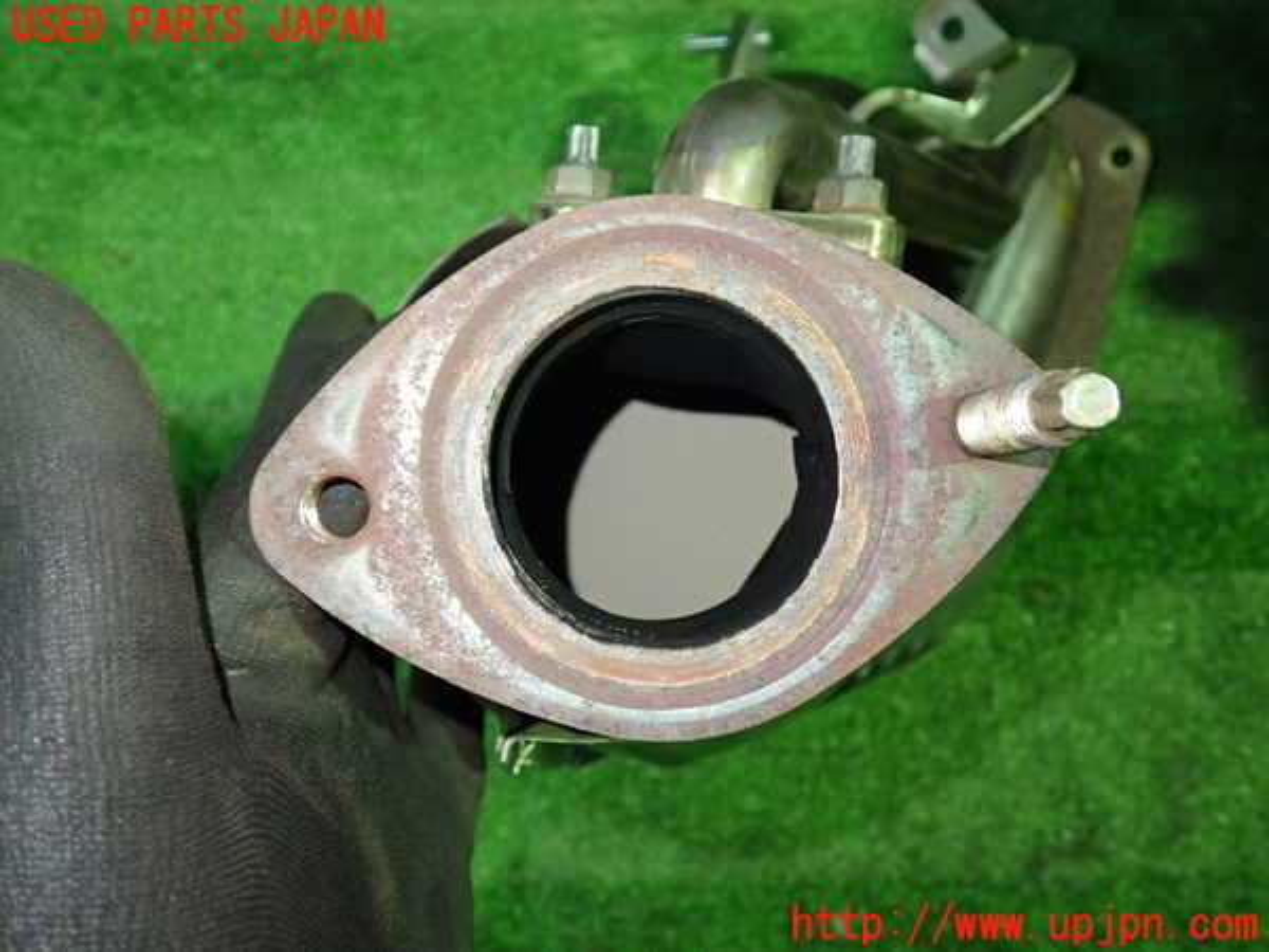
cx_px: 634
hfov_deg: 60.0
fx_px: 1100
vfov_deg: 46.8
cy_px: 476
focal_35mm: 30
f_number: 2.3
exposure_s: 1/30
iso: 500
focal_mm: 5.4
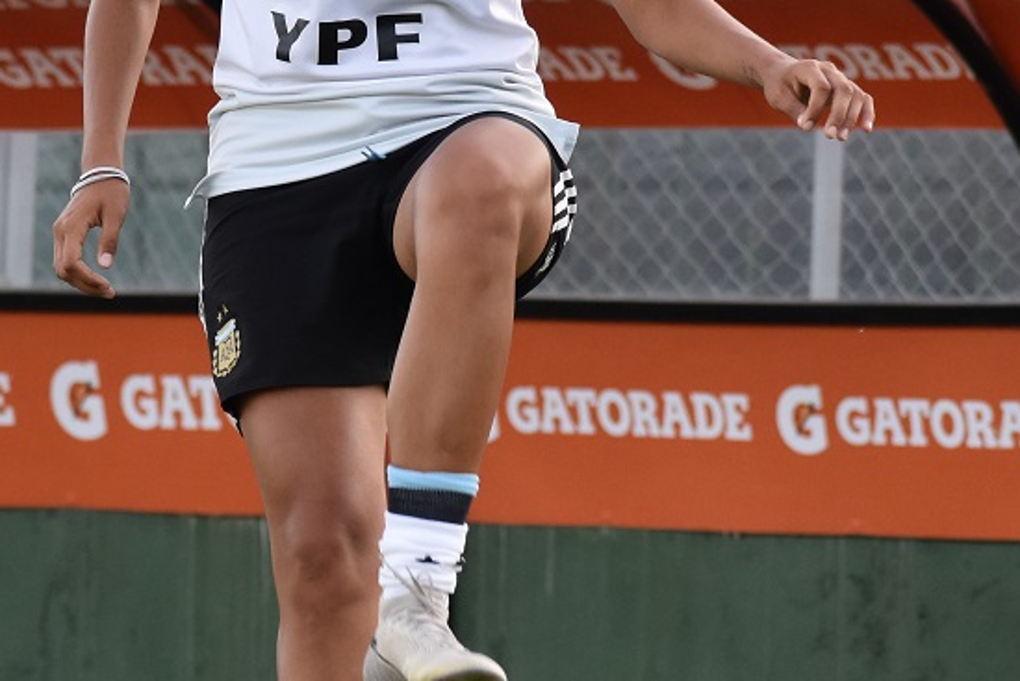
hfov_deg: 4.6
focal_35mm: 450
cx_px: 389
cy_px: 273
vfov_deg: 3.1
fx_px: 12753
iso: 800
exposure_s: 1/640
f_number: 4.8
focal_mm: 110
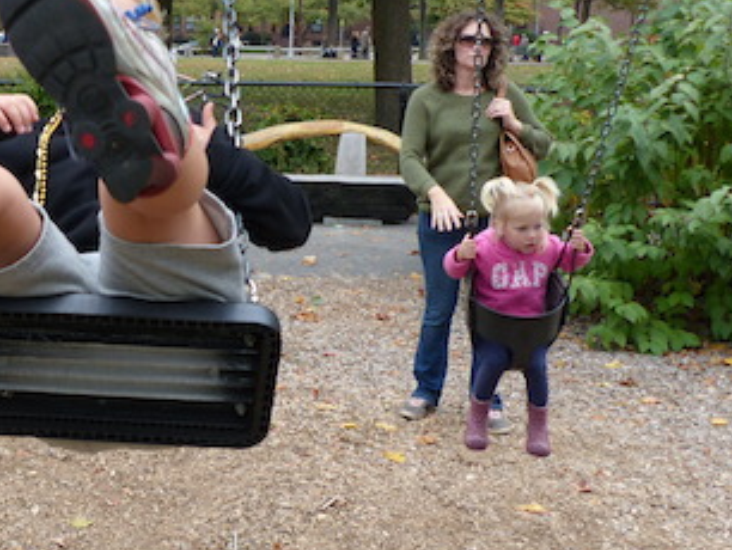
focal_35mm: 61
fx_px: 1291
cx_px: 118
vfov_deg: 24.0
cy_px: 218
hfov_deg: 30.7
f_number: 2.8
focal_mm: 6.3
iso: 125
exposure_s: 1/500
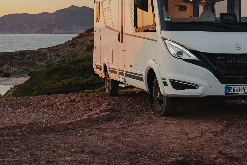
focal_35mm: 67
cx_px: 166
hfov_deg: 30.0
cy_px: 23
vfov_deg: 20.2
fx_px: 457
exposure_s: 1/50
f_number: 2.8
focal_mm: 30.7
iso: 160
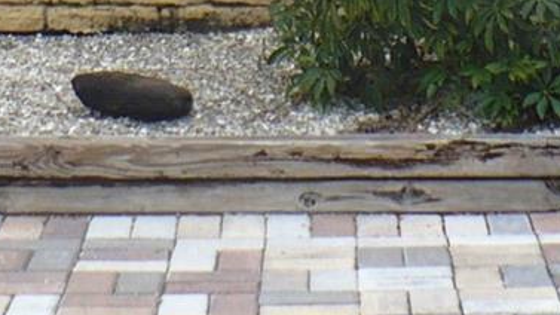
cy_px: -374
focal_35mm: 171
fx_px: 2539
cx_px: 413
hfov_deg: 12.6
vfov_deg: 6.8
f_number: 2.8
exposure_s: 1/640
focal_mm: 6.1
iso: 100
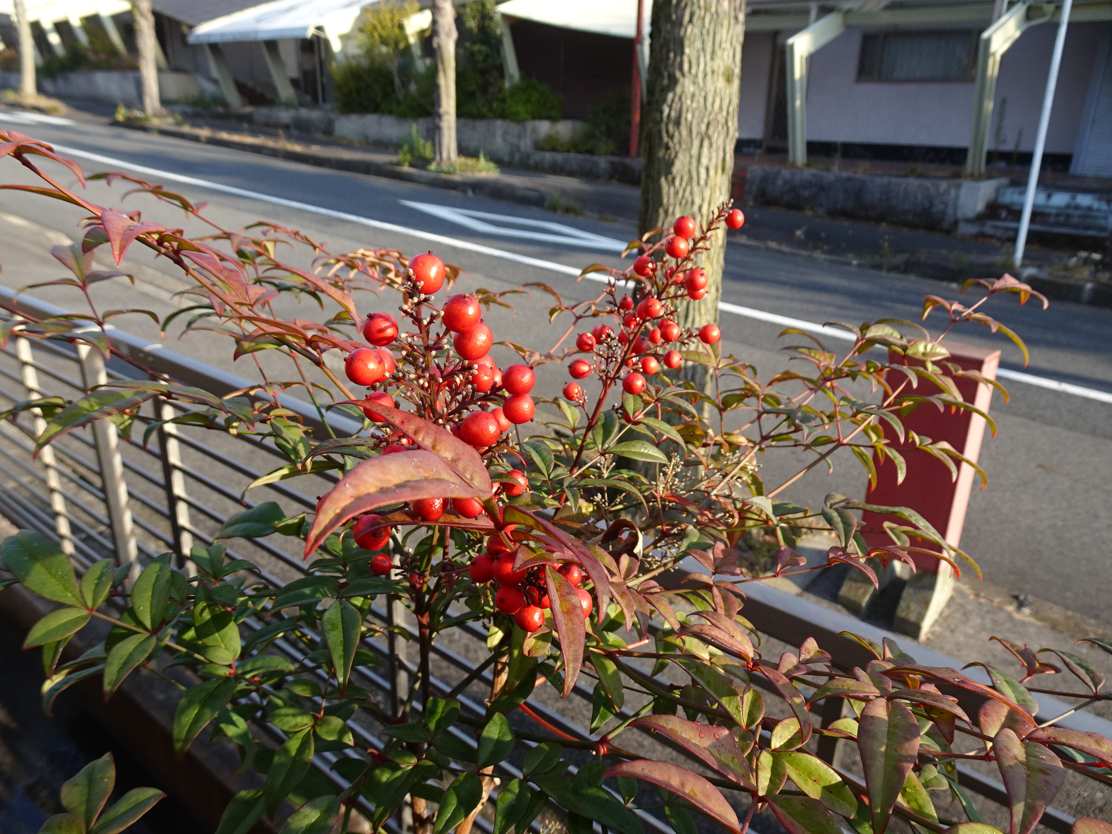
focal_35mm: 25
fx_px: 803
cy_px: 417
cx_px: 556
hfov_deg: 69.4
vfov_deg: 54.9
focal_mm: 4.38
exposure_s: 1/200
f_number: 3.5
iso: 80
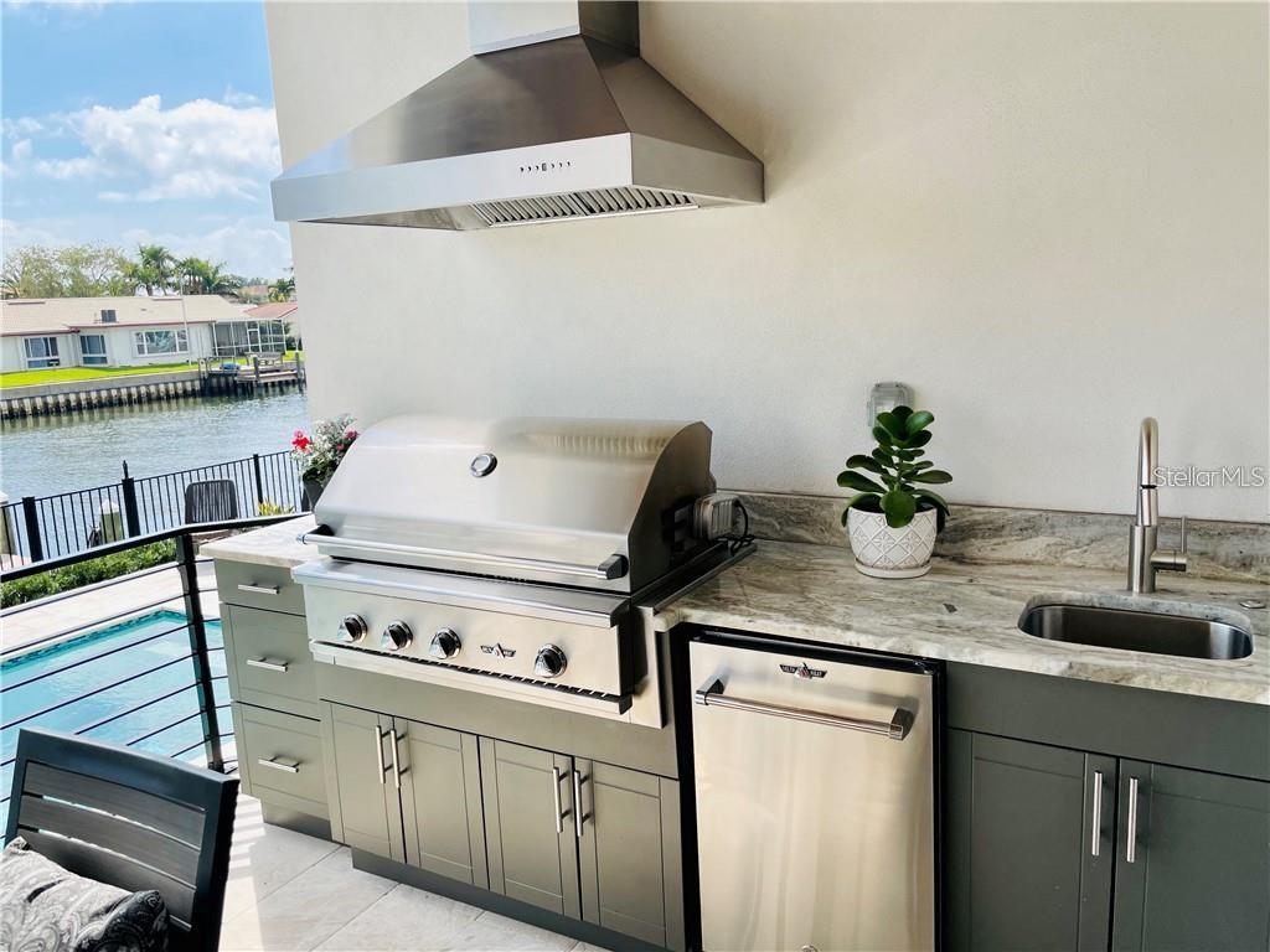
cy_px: 476
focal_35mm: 26
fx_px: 954
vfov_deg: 53.1
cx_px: 635
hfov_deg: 67.3
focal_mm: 4.2
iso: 32
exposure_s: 1/1949
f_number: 1.6
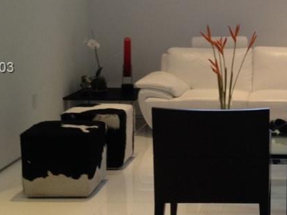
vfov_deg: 16.7
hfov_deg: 21.3
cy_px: 68
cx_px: 302
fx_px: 729
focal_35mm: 88
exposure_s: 1/20
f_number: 2.4
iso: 125
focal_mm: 4.28
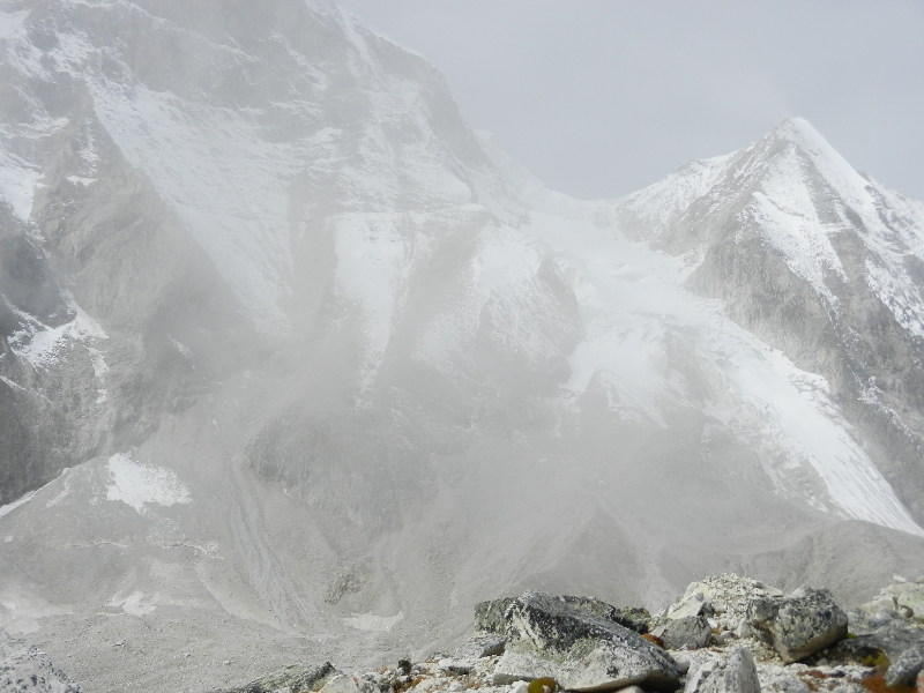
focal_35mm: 68
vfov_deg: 21.6
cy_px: 346
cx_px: 462
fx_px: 1815
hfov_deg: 28.6
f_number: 4.6
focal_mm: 12.3
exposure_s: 1/1250
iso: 160
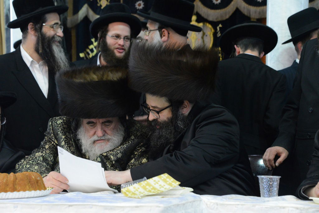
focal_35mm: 105
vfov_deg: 13.0
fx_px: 930
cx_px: 160
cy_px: 106
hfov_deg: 19.5
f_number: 5.3
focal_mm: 105
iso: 5000
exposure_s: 1/60
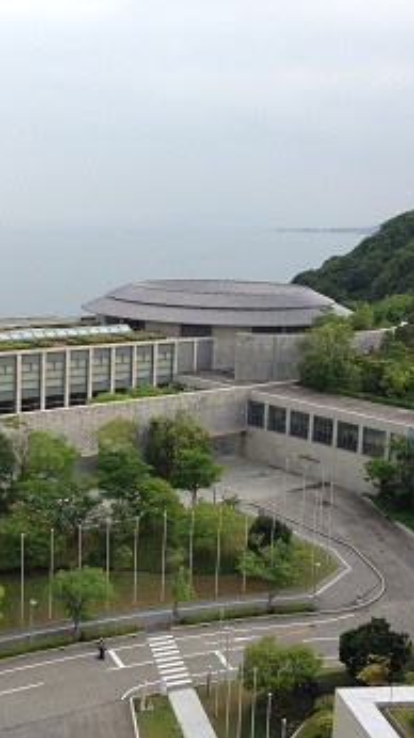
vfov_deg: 40.6
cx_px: 109
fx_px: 998
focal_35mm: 51
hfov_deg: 23.2
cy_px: 380
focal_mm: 4.12
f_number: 2.4
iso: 50
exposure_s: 1/638
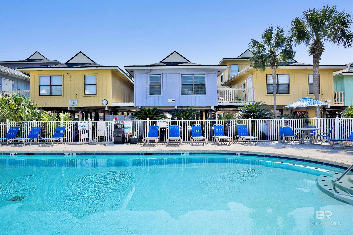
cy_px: 118
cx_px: 176
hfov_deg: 76.1
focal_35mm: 23
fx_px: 226
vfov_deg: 55.1
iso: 200
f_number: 11
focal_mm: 23
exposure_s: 1/400
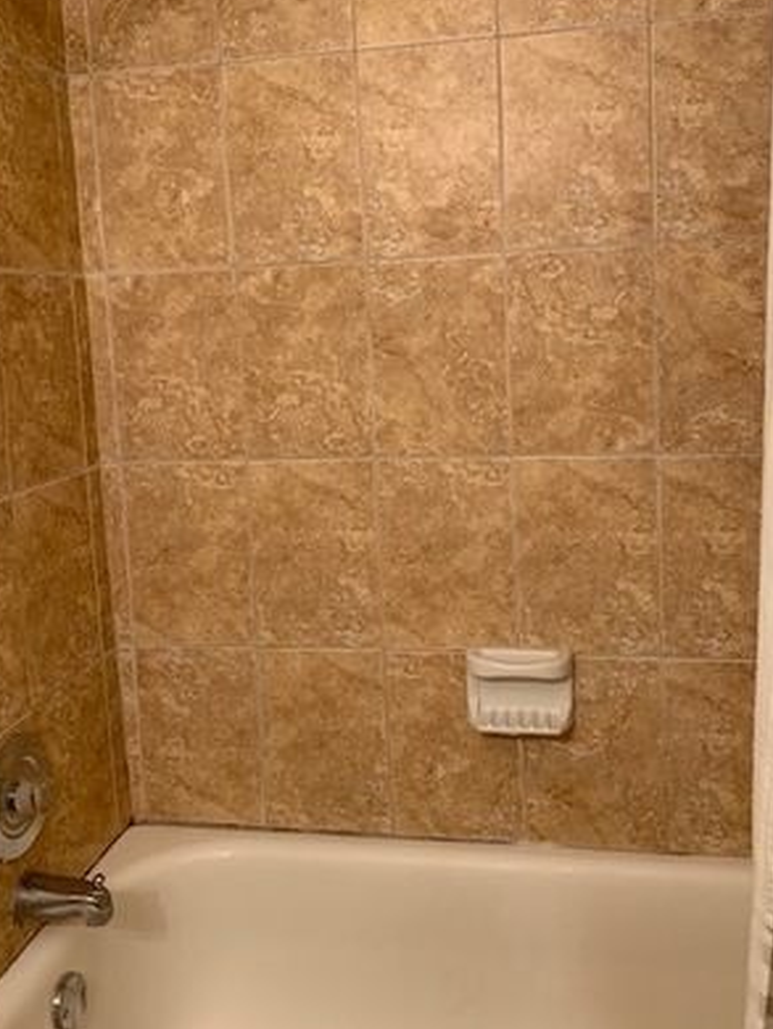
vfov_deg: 56.4
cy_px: 422
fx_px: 952
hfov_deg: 44.2
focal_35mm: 32
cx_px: 393
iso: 125
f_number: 1.8
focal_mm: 4.25
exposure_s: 1/60
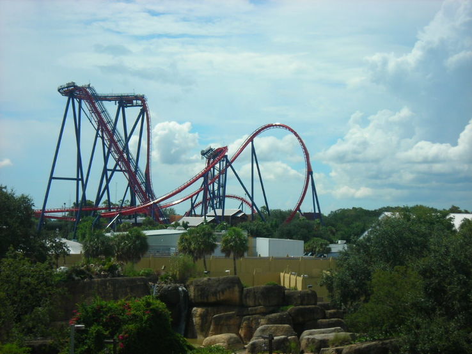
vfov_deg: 19.1
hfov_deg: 25.3
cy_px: 177
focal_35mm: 77
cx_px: 236
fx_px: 1050
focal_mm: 12.7
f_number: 8.4
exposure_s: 1/190
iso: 50
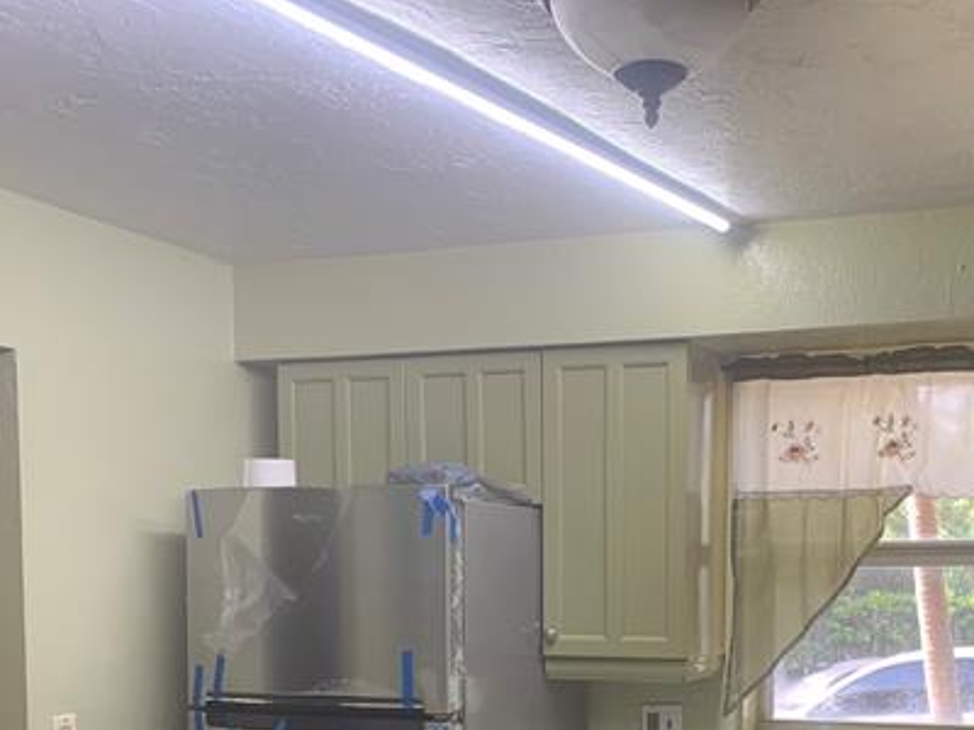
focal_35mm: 52
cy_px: 684
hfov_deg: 36.4
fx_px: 1463
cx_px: 662
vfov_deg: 26.9
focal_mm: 4.25
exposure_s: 1/120
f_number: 1.8
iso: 80
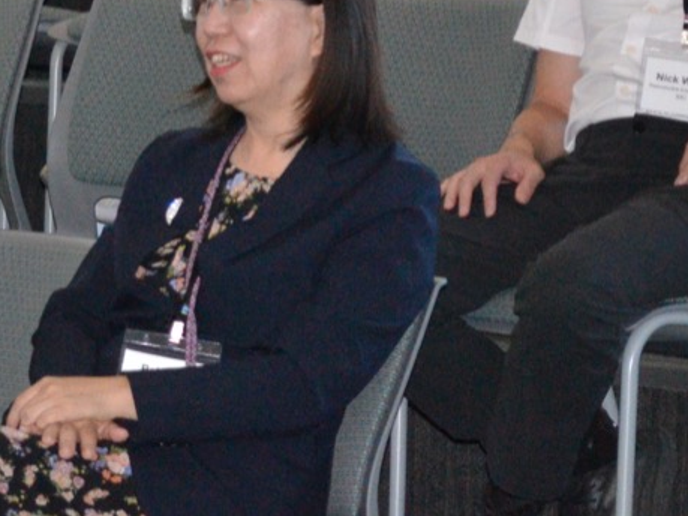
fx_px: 5498
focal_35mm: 277
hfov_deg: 7.1
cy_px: 45
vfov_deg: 5.4
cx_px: -126
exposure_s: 1/60
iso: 3200
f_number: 5.6
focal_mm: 55
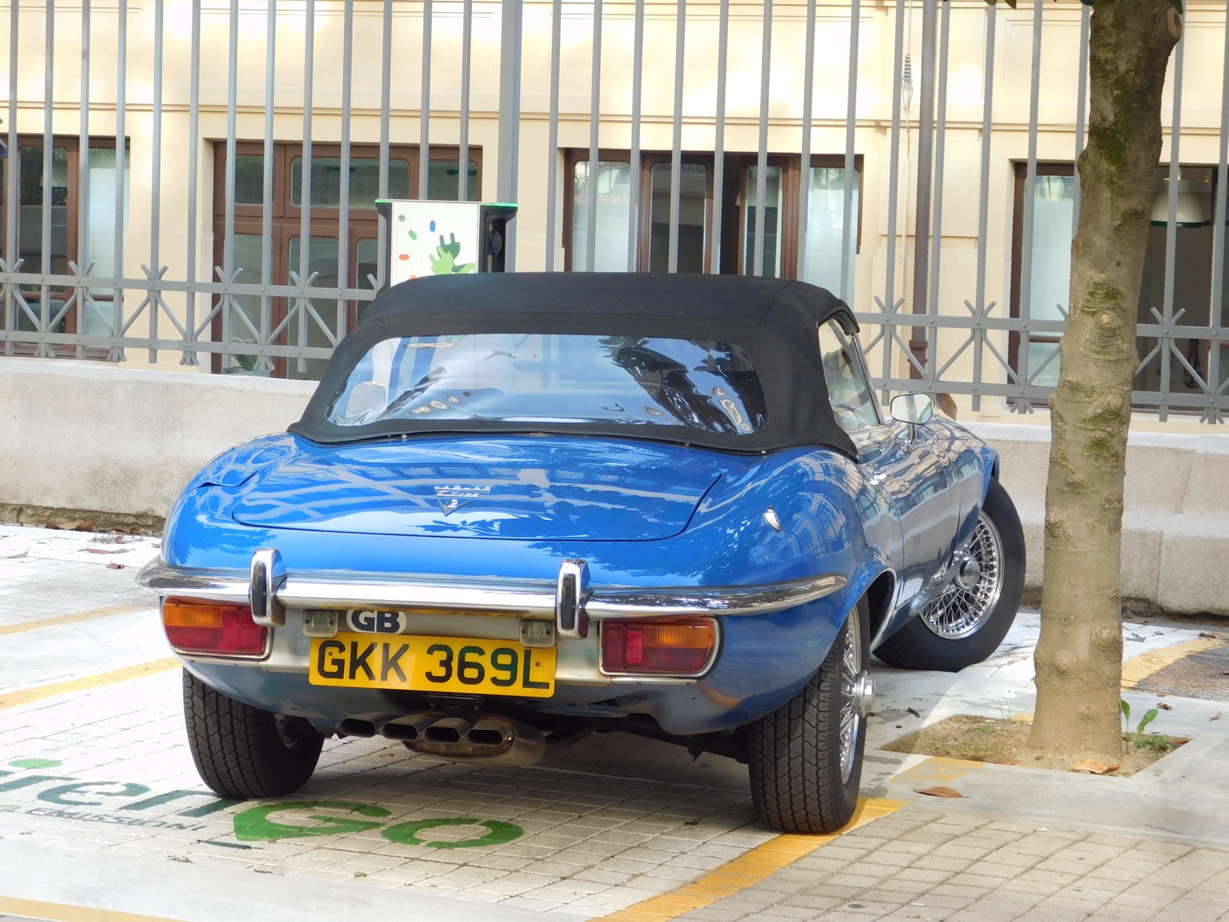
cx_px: 614
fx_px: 3231
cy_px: 461
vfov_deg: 16.2
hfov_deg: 21.5
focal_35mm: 91
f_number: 4.5
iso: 125
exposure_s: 1/80
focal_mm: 16.1
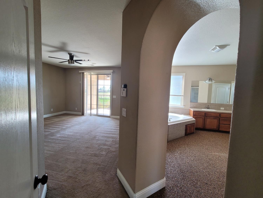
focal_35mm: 13
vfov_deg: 89.9
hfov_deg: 106.2
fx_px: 99
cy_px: 99
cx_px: 132
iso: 100
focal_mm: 2.2
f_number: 2.2
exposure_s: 1/60
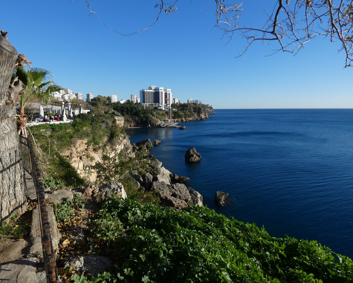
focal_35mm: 21
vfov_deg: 65.5
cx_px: 169
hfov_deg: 77.6
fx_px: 219
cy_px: 142
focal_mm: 3.6
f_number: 3.5
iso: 80
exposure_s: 1/1000
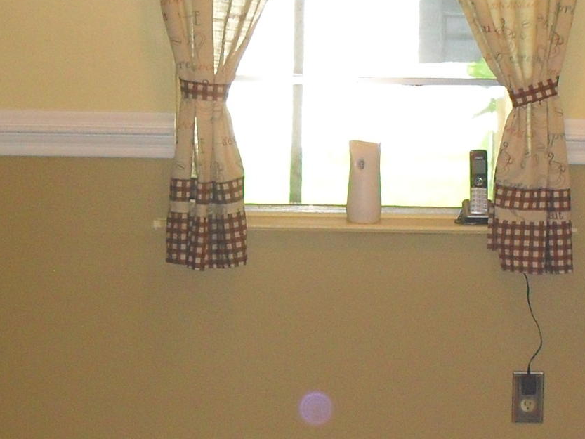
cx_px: 322
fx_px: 2130
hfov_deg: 15.6
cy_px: 246
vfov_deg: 11.8
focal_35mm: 126
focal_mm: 6.3
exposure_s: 1/45
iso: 200
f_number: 3.2
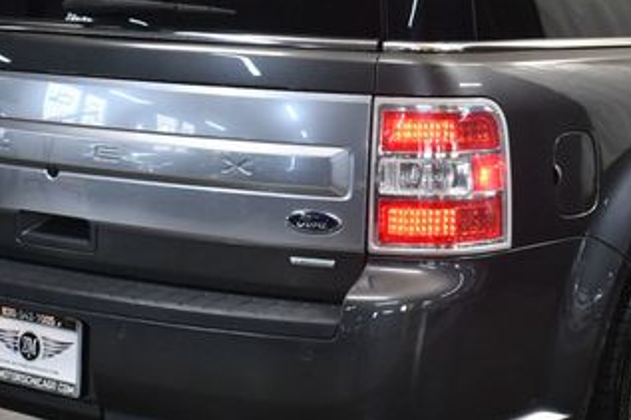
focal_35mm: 97
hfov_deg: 20.9
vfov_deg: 14.1
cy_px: 149
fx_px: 1699
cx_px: 444
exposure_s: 1/125
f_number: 3.8
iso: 1000
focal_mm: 24
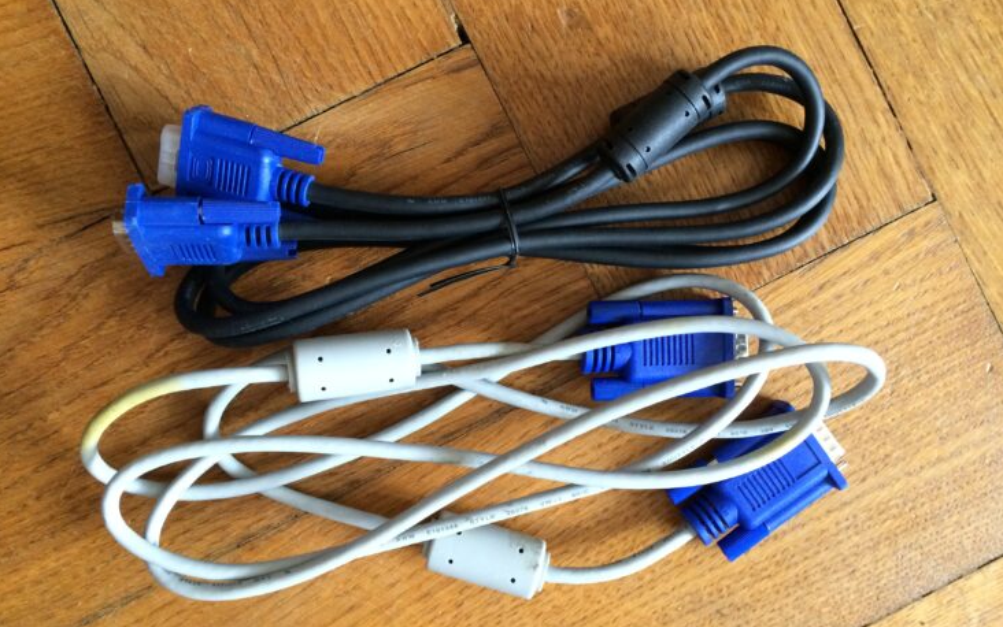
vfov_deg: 40.6
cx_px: 500
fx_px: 848
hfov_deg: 61.2
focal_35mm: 31
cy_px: 308
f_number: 2.2
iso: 200
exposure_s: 1/33
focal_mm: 4.15
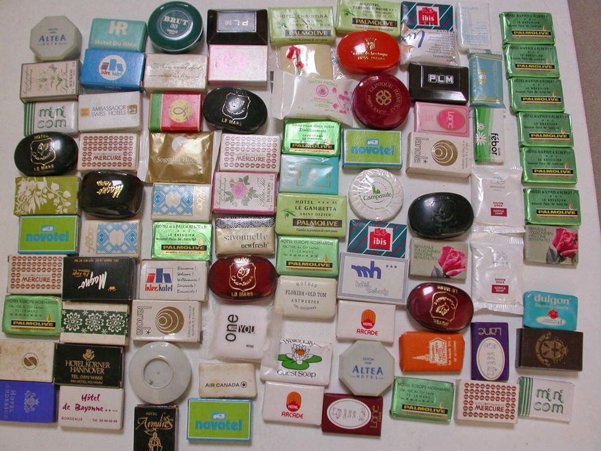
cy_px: 226
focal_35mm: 38
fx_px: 660
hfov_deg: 49.0
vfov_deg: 37.7
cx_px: 300
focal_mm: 7.85
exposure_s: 1/82
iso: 100
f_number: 3.3
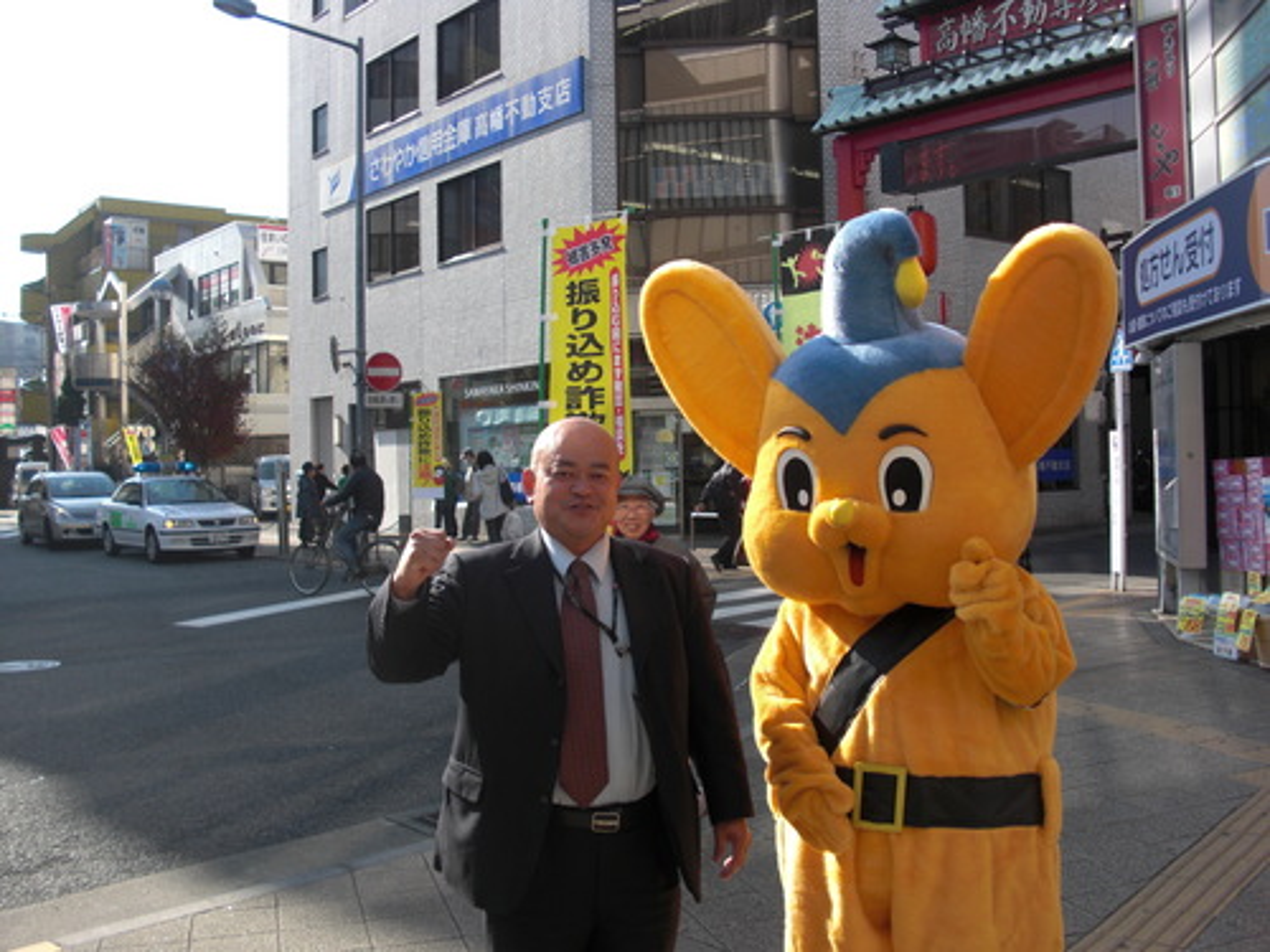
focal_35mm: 36
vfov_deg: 39.7
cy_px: 476
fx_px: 1321
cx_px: 635
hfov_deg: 51.4
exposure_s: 1/400
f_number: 2.8
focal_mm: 6.3
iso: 50
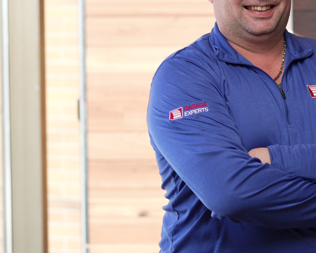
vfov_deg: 14.8
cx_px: 312
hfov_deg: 18.0
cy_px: 71
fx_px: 973
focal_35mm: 104
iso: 100
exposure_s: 1/320
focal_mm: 35
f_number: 1.4
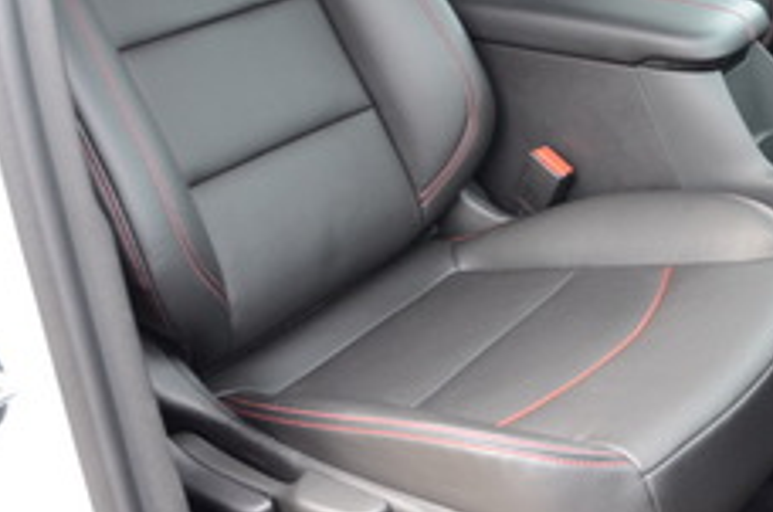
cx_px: 600
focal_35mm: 58
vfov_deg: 22.8
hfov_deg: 33.7
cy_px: 66
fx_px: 1243
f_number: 6.3
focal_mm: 22
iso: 800
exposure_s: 1/160
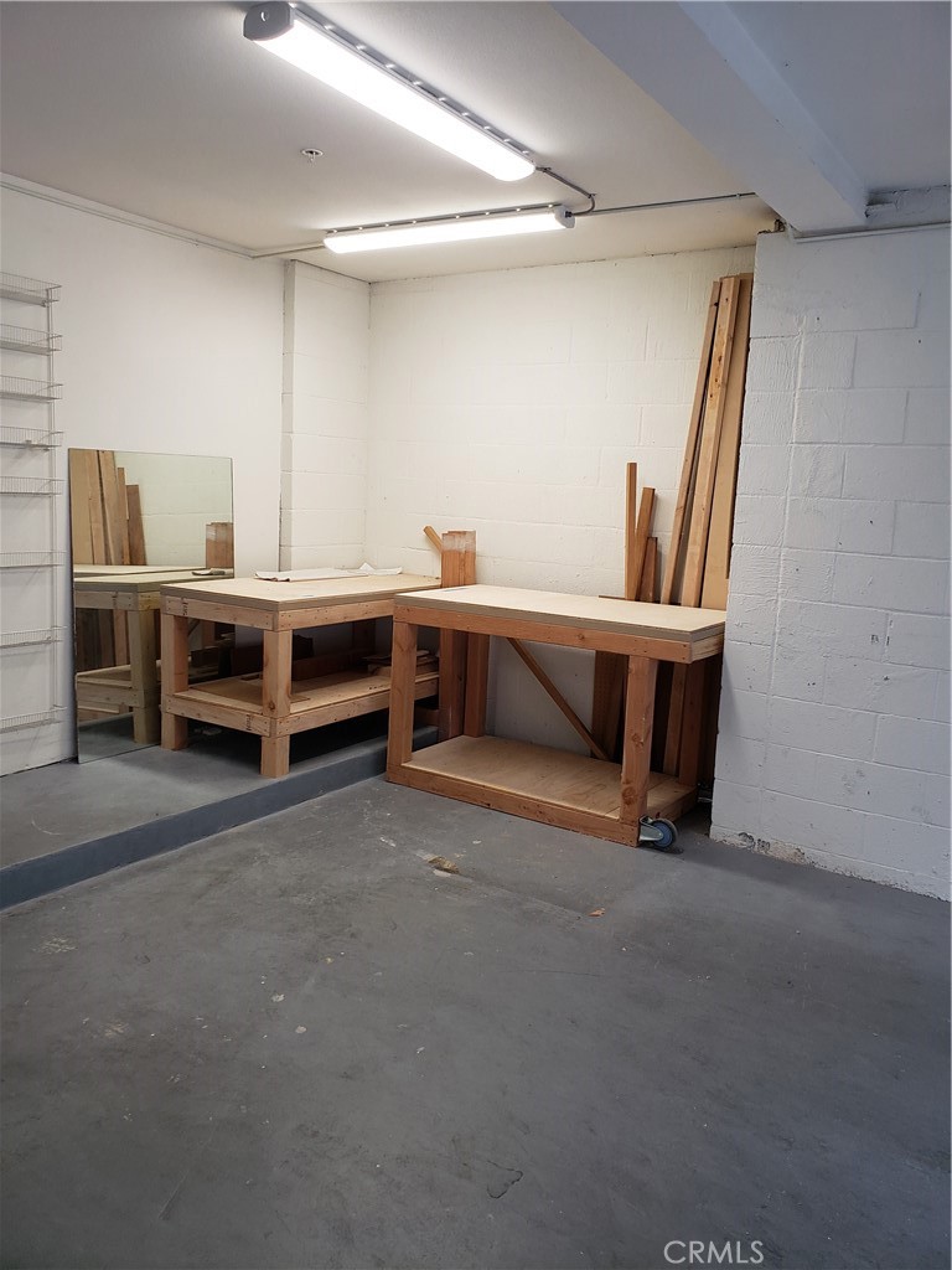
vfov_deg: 67.3
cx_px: 476
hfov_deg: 53.1
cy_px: 635
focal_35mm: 26
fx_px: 953
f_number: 2.4
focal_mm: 4.3
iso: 160
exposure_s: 1/60
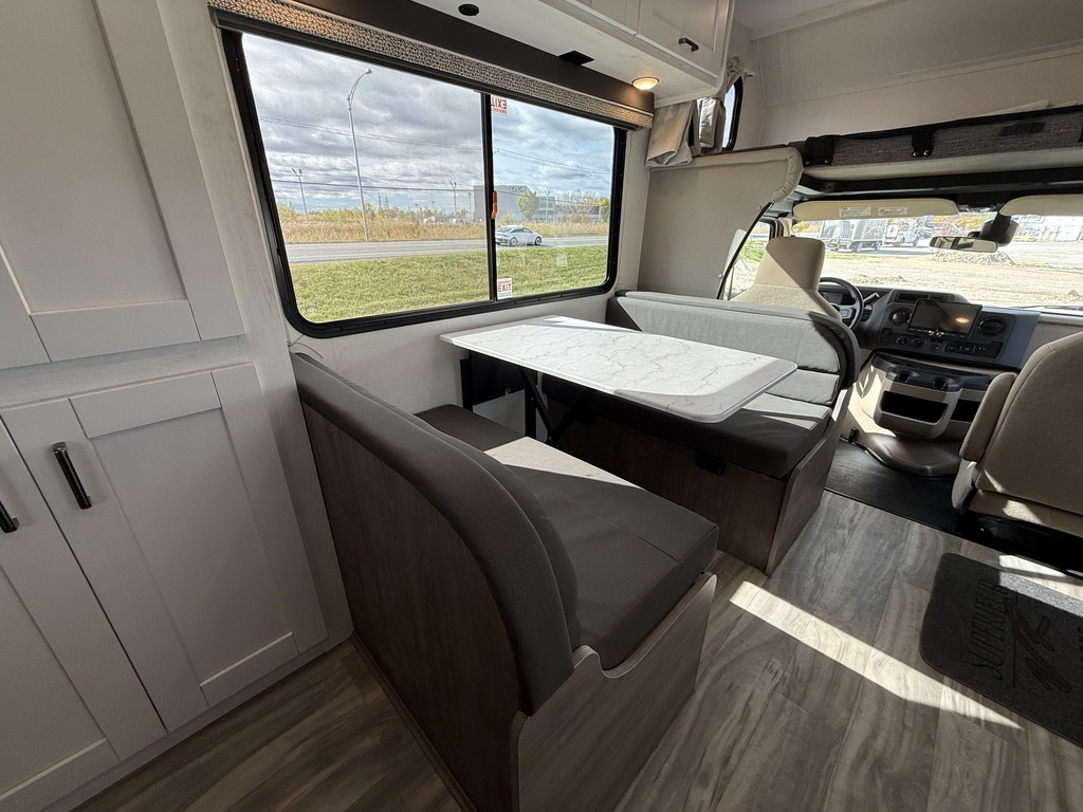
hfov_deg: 102.1
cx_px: 542
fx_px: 438
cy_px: 406
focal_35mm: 14
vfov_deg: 85.7
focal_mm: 2.22
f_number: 2.2
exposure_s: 1/168
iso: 64
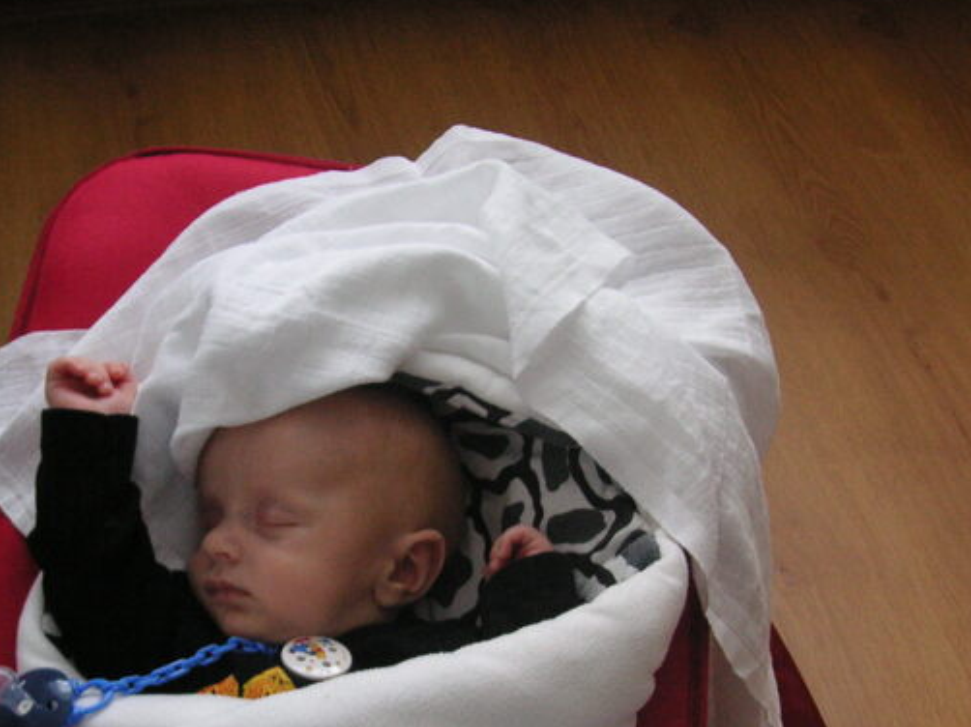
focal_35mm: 59
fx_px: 1654
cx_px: 306
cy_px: 567
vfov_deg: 24.5
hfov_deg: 32.4
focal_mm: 6.1
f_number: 2.8
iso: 100
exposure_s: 1/45
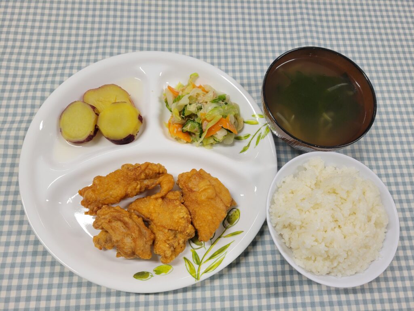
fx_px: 311
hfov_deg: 67.3
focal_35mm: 26
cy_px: 156
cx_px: 207
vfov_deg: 53.1
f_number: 1.8
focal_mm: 5.4
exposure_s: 1/100
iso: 160
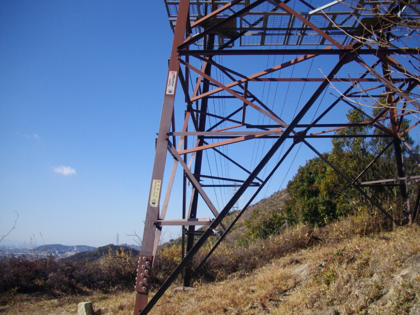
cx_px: 210
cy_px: 158
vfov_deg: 38.7
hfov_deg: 50.1
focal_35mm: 37
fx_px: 449
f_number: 5.6
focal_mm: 6.2
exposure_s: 1/400
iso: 100
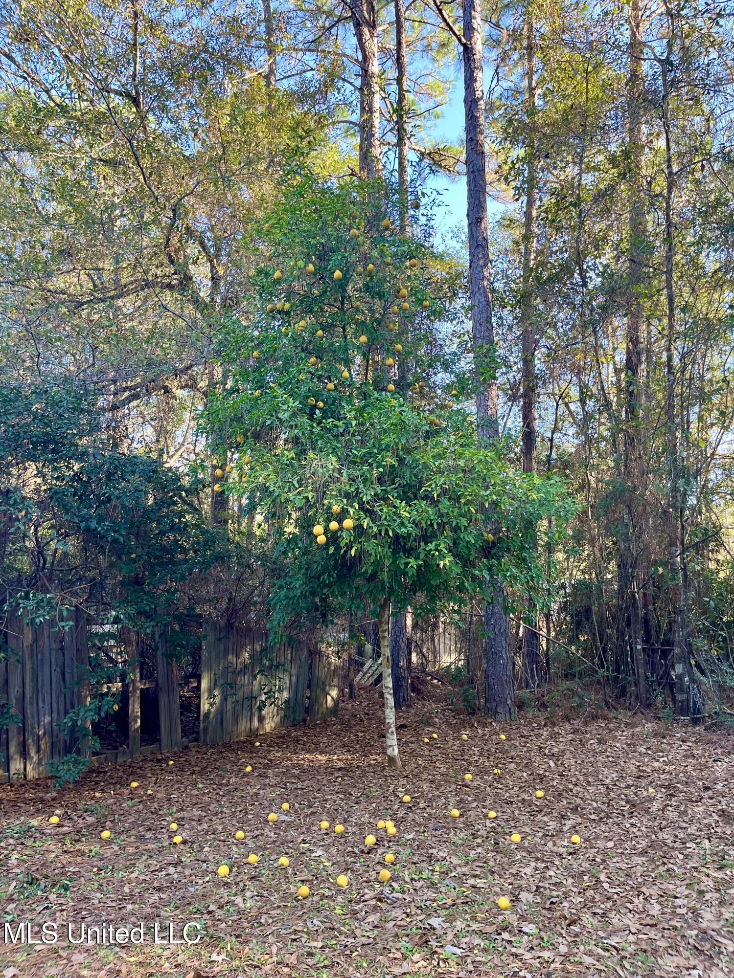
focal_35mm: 26
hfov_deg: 53.1
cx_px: 367
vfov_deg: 67.3
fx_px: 735
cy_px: 489
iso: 50
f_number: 1.6
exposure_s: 1/133
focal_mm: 5.1
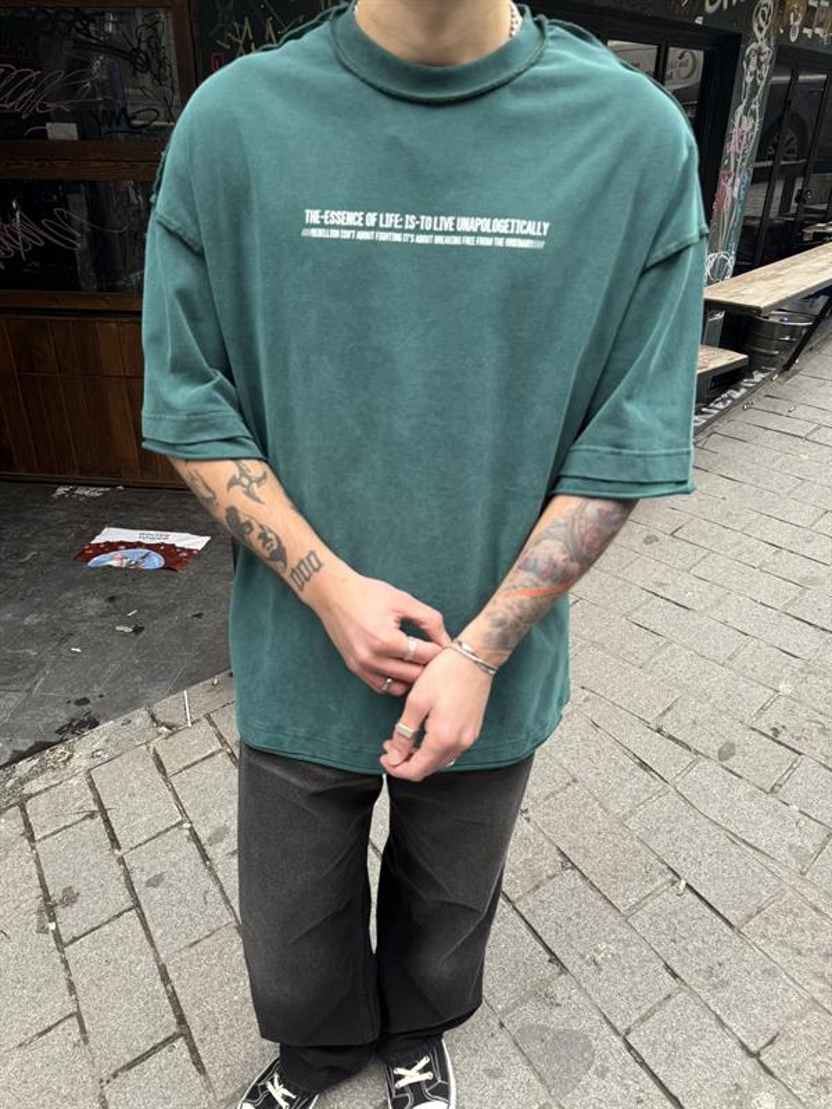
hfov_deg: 56.8
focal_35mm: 24
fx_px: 769
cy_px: 554
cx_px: 416
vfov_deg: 71.6
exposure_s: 1/524
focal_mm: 6.76
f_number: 1.78
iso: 80
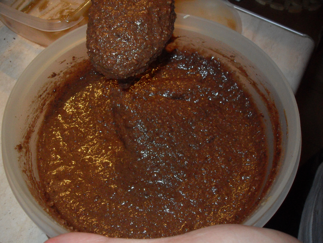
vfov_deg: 38.7
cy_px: 122
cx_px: 162
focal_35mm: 37
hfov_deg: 50.1
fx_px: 345
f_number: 2.8
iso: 200
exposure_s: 1/15
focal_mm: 6.3
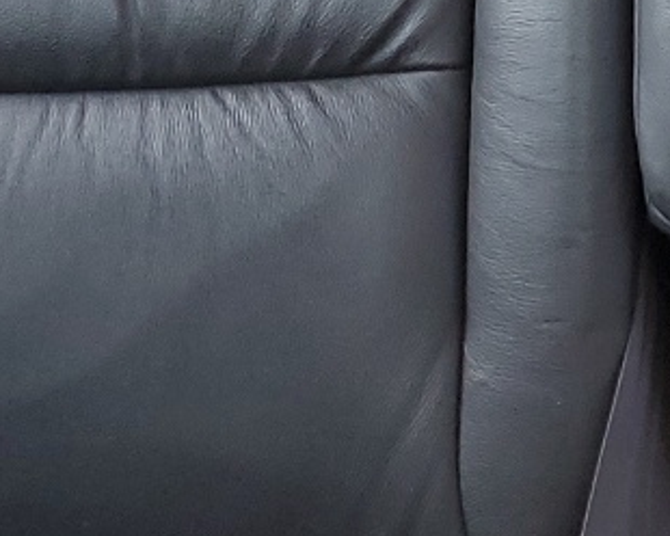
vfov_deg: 11.2
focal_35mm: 131
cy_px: -305
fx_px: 2598
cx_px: 1029
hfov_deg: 13.7
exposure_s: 1/60.2
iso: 56
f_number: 1.5
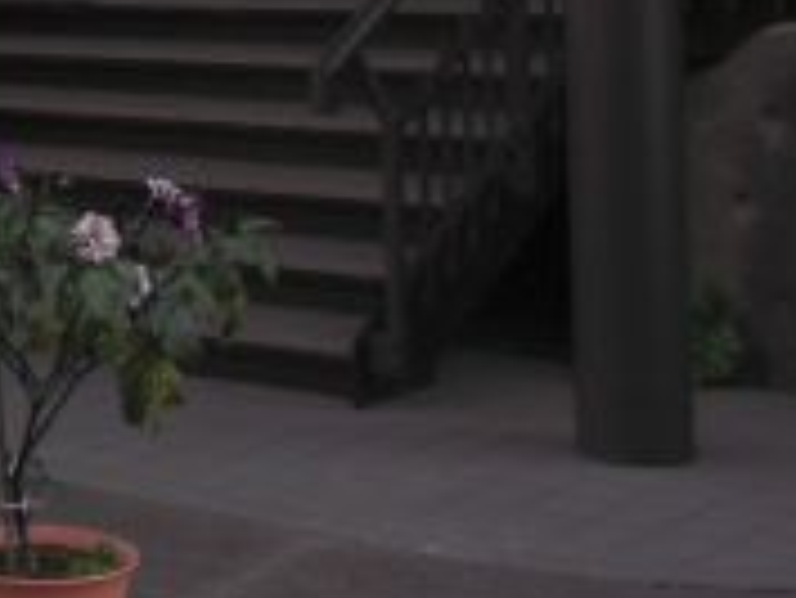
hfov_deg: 16.8
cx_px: -544
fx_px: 2324
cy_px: -238
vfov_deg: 13.9
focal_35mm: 101
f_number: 4.5
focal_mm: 7.2
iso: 50
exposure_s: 1/160
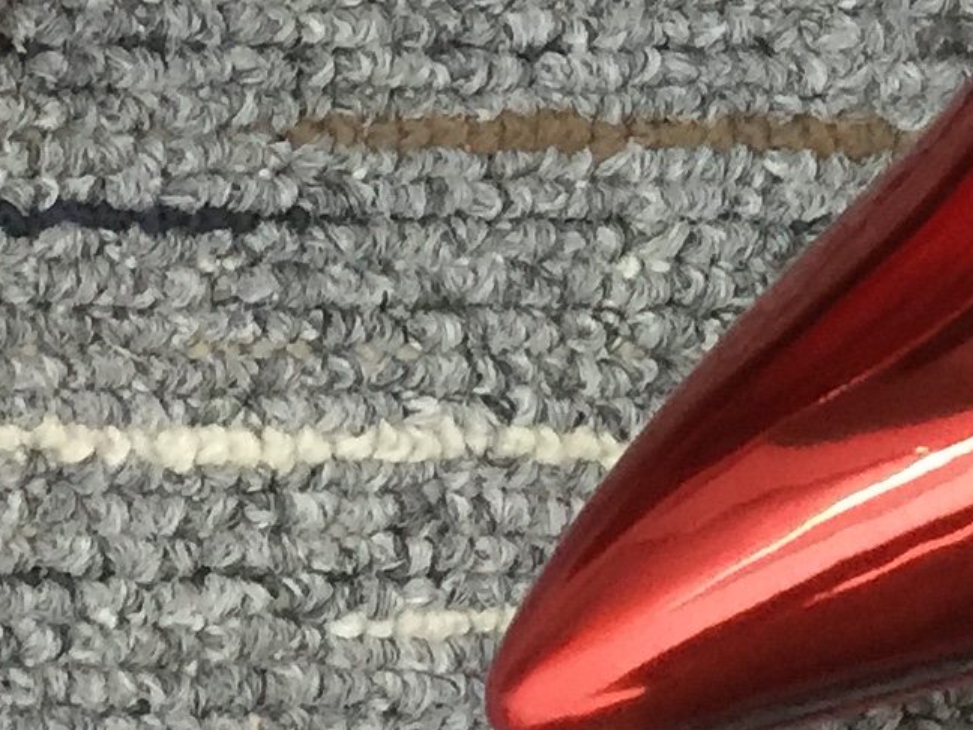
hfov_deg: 13.3
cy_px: -757
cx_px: 1036
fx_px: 4104
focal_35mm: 146
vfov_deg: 9.5
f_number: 2.2
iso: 125
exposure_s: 1/17
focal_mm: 4.15
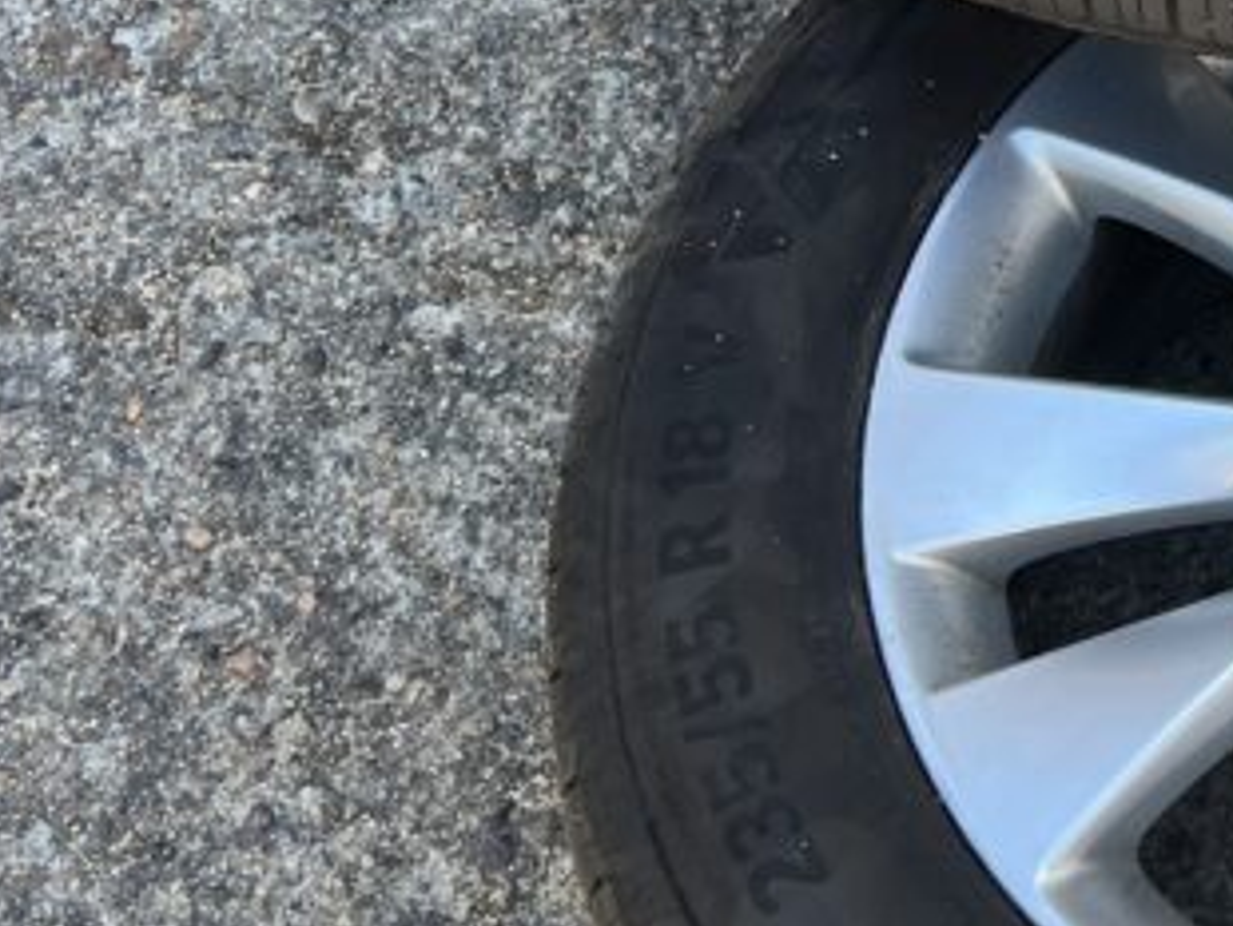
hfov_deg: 25.5
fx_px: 2388
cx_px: 1543
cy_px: -227
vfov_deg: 20.4
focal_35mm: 67
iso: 40
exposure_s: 1/241
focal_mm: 5.7
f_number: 1.5
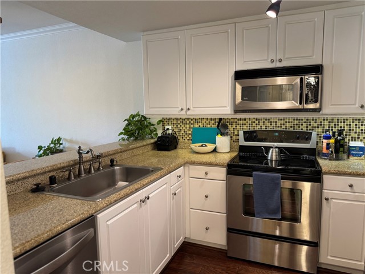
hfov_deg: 71.6
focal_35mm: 24
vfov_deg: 56.8
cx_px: 182
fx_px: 253
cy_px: 137
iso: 320
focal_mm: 6.76
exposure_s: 1/60
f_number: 1.78
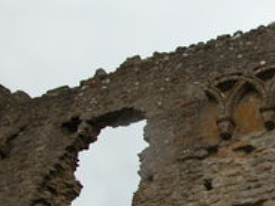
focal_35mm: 76
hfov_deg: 24.4
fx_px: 604
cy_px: 142
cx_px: 278
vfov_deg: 19.3
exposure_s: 1/106
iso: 100
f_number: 4
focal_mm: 8.9
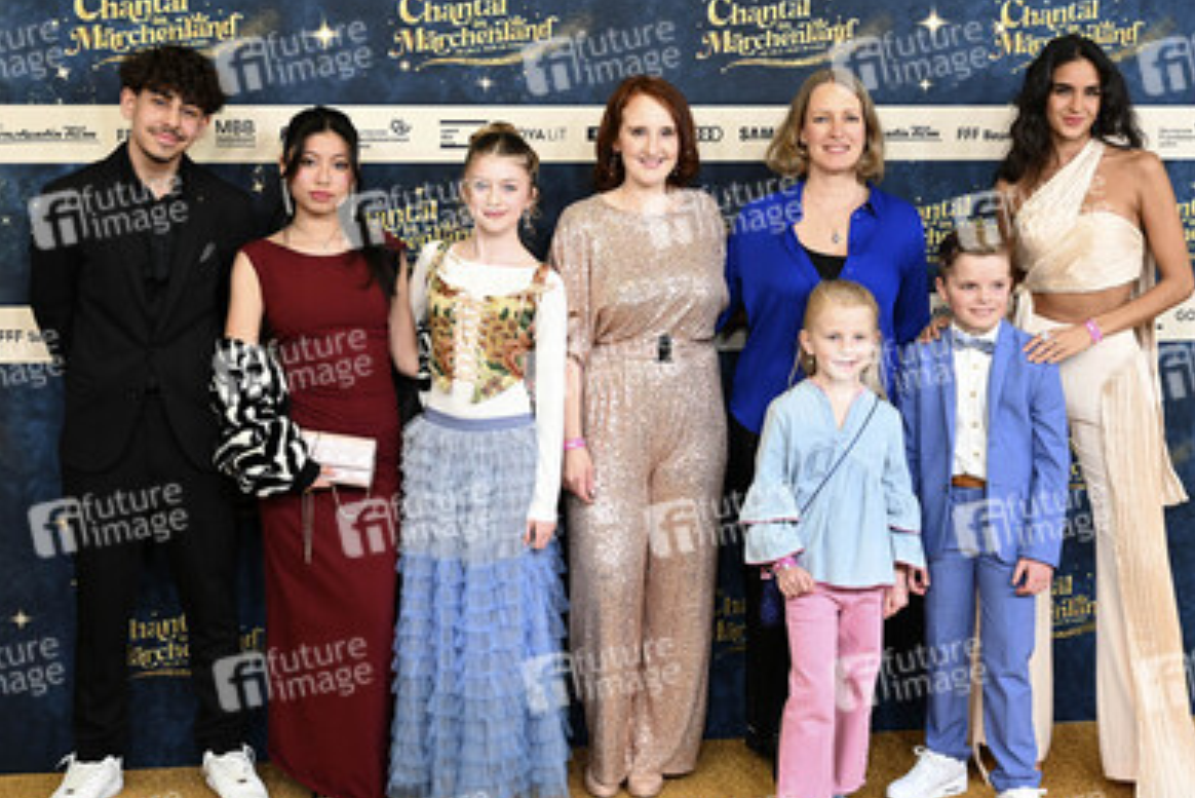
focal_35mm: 43
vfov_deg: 31.2
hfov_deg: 45.4
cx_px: 642
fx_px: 1428
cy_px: 444
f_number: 2.8
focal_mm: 37
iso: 400
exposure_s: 1/160
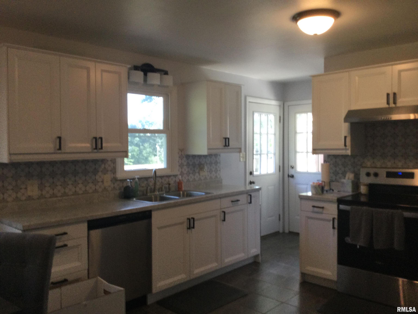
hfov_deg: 58.4
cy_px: 157
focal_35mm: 31
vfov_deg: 45.4
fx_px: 374
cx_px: 209
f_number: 2.4
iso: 32
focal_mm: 3.3
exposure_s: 1/30
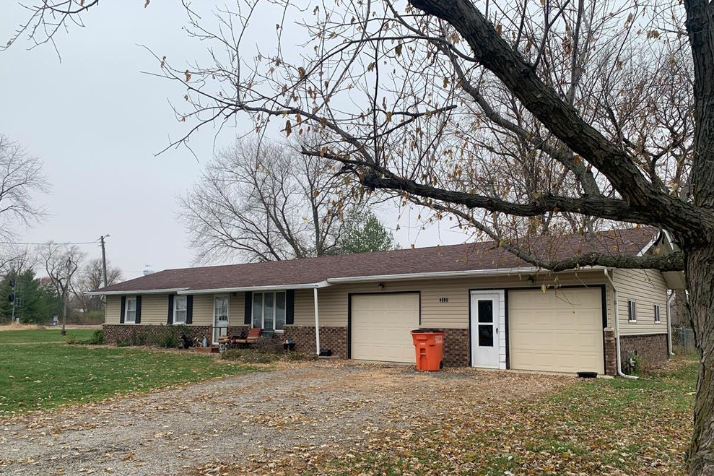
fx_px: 555
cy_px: 275
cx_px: 367
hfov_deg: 65.5
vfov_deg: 46.2
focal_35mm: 28
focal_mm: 4.25
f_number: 1.8
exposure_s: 1/385
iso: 25
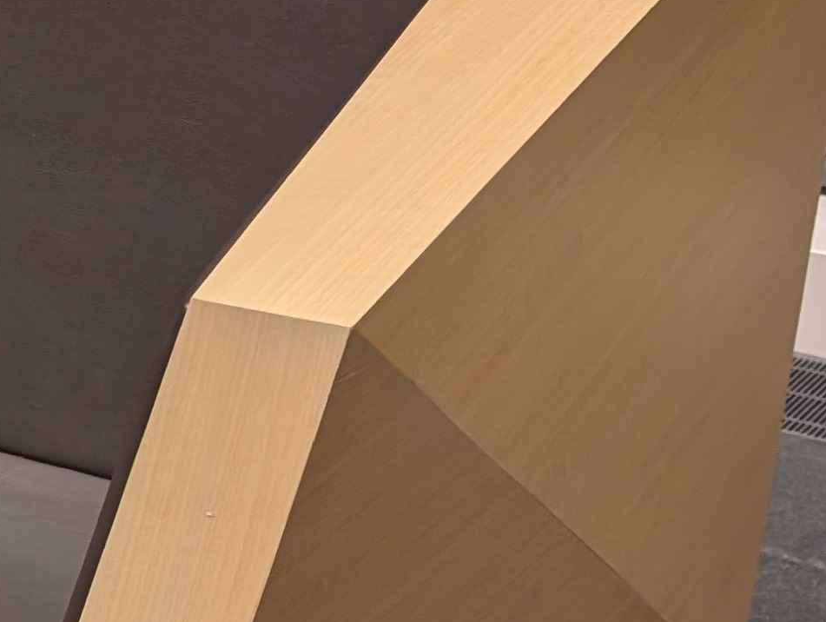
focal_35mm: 103
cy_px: 328
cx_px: -513
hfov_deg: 16.8
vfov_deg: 14.4
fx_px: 2461
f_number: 1.68
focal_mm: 6.9
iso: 148
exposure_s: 1/39.7
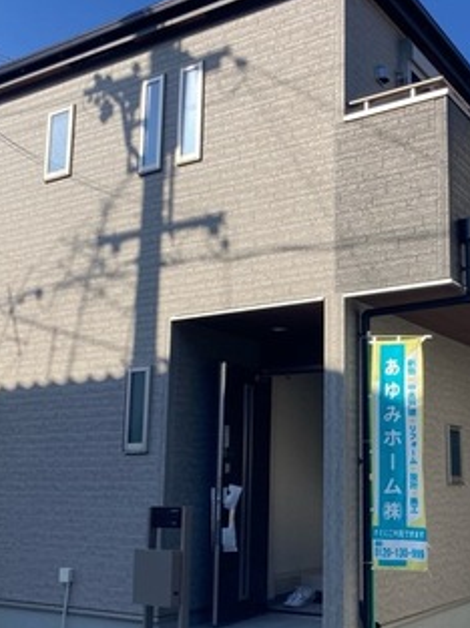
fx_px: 780
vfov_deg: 43.8
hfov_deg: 33.0
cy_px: 353
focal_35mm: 43
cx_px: 341
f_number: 1.8
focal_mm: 3.99
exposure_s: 1/1429
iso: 20
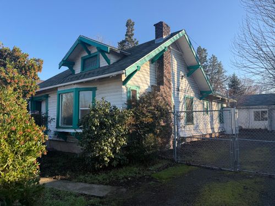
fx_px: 191
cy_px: 103
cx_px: 138
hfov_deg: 71.6
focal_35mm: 24
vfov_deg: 56.8
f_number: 1.78
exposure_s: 1/1464
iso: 80
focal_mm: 6.76
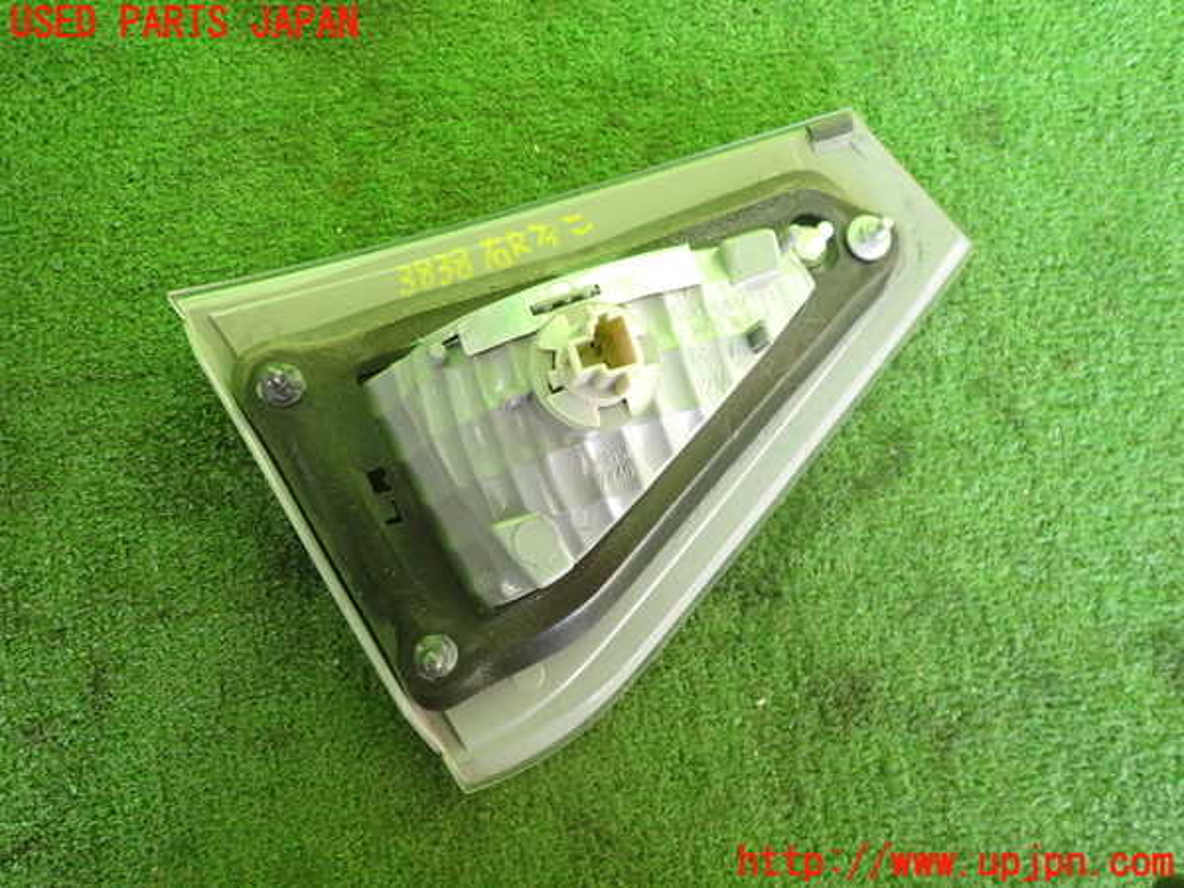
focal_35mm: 25
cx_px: 592
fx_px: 855
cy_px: 444
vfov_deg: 54.9
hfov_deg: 69.4
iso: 125
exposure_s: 1/60
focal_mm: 4.5
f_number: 2
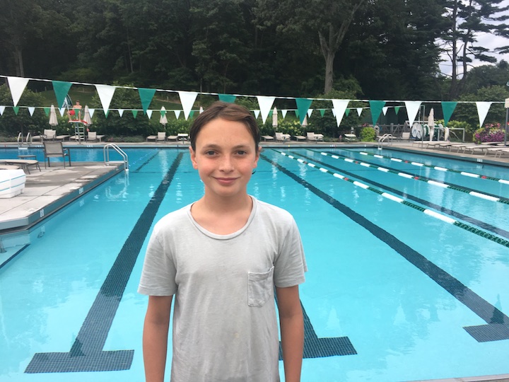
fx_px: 426
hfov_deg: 61.7
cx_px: 254
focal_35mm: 29
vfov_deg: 48.2
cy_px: 191
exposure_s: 1/40
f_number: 2.2
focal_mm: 4.15
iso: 25
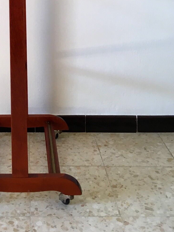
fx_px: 396
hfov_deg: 24.1
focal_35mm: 59
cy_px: 3
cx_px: 16
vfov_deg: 30.5
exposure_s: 1/33
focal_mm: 4.15
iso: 40
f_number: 2.2
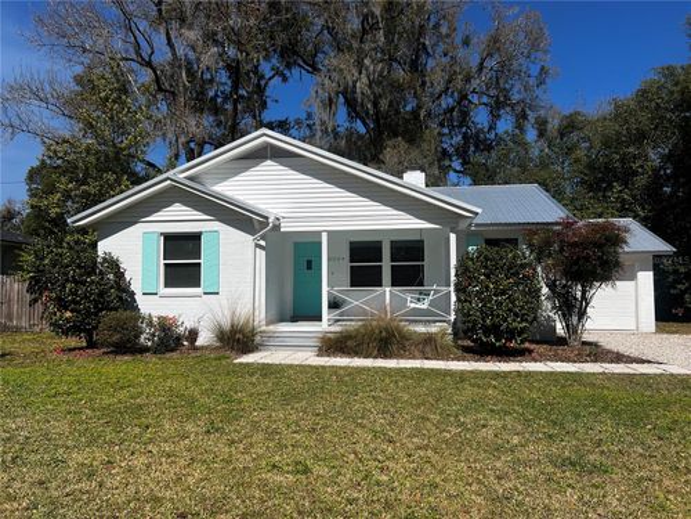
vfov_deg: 53.1
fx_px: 519
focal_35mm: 26
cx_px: 346
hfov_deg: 67.3
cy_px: 260
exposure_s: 1/7463
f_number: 1.5
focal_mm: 5.7
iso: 50
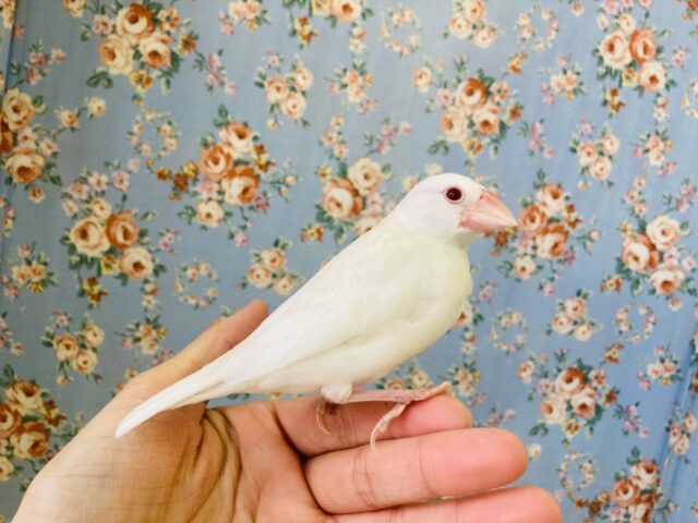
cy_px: 262
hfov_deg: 63.4
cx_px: 349
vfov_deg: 49.7
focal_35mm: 28
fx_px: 565
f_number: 1.8
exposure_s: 1/50
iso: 40
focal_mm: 3.99
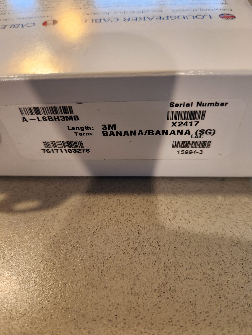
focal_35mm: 23
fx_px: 223
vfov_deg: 73.9
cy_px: 168
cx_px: 126
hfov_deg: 58.9
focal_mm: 5.4
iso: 400
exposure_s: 1/120
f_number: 1.8
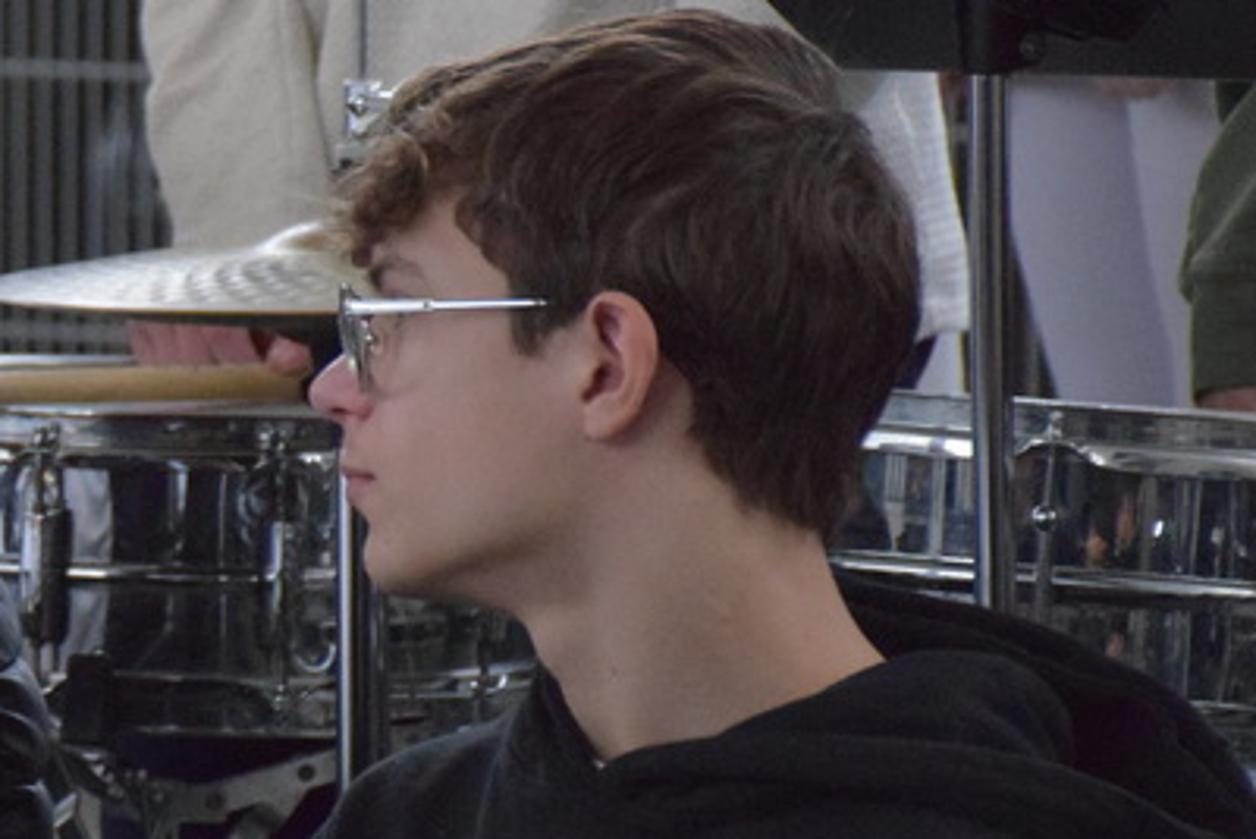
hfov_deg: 5.3
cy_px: 372
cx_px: -254
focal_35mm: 384
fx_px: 13401
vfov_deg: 3.6
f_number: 5.6
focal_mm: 100
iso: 6400
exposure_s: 1/30
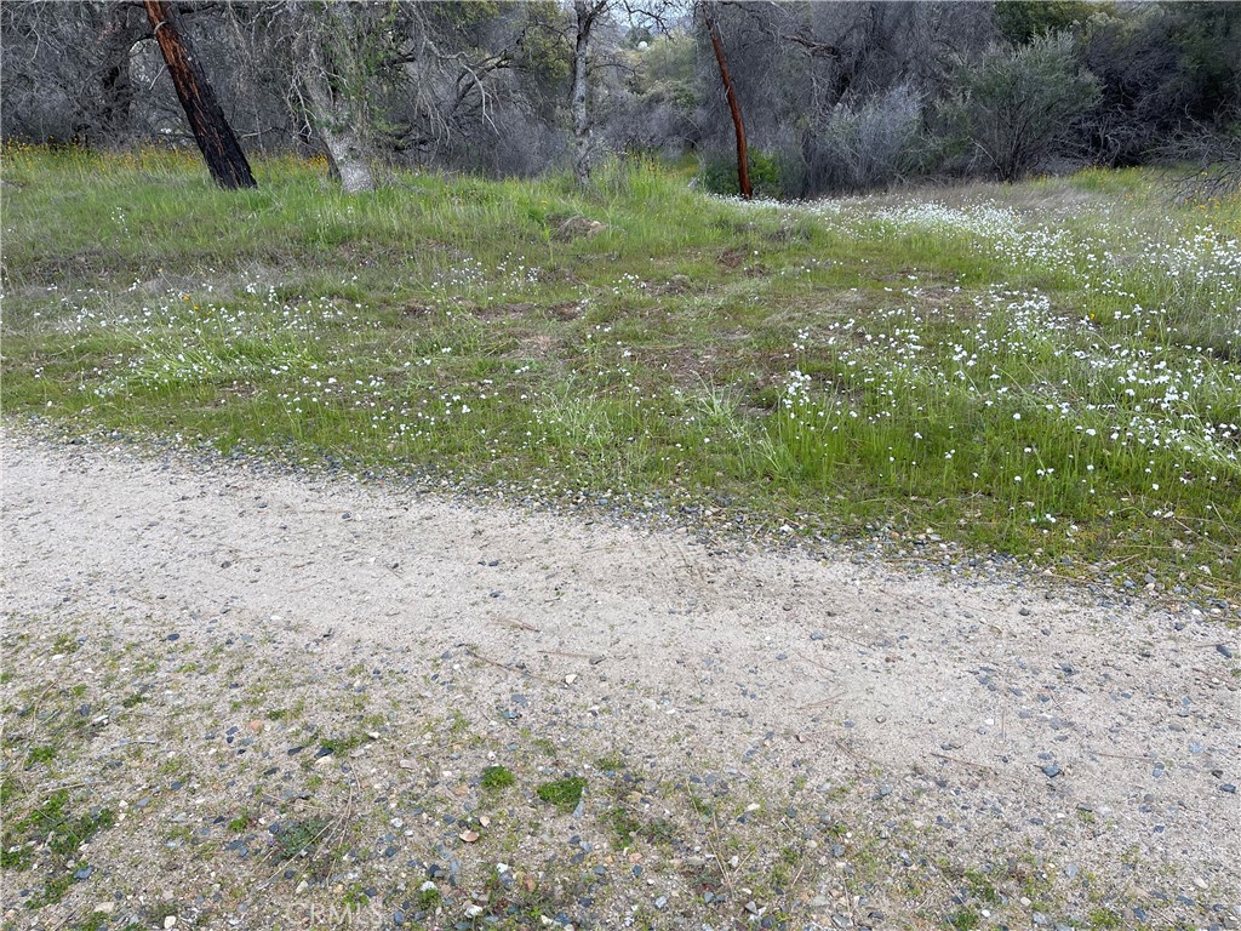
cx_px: 620
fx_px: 932
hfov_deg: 67.3
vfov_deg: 53.1
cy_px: 466
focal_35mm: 26
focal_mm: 5.1
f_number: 1.6
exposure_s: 1/538
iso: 32
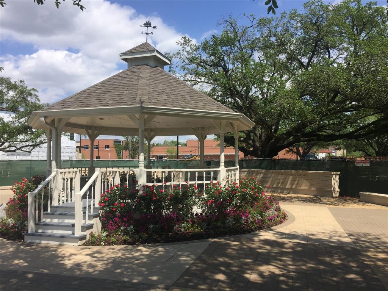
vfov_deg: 48.2
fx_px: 325
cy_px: 146
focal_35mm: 29
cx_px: 194
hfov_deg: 61.7
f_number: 2.2
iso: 32
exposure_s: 1/2326
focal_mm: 4.15
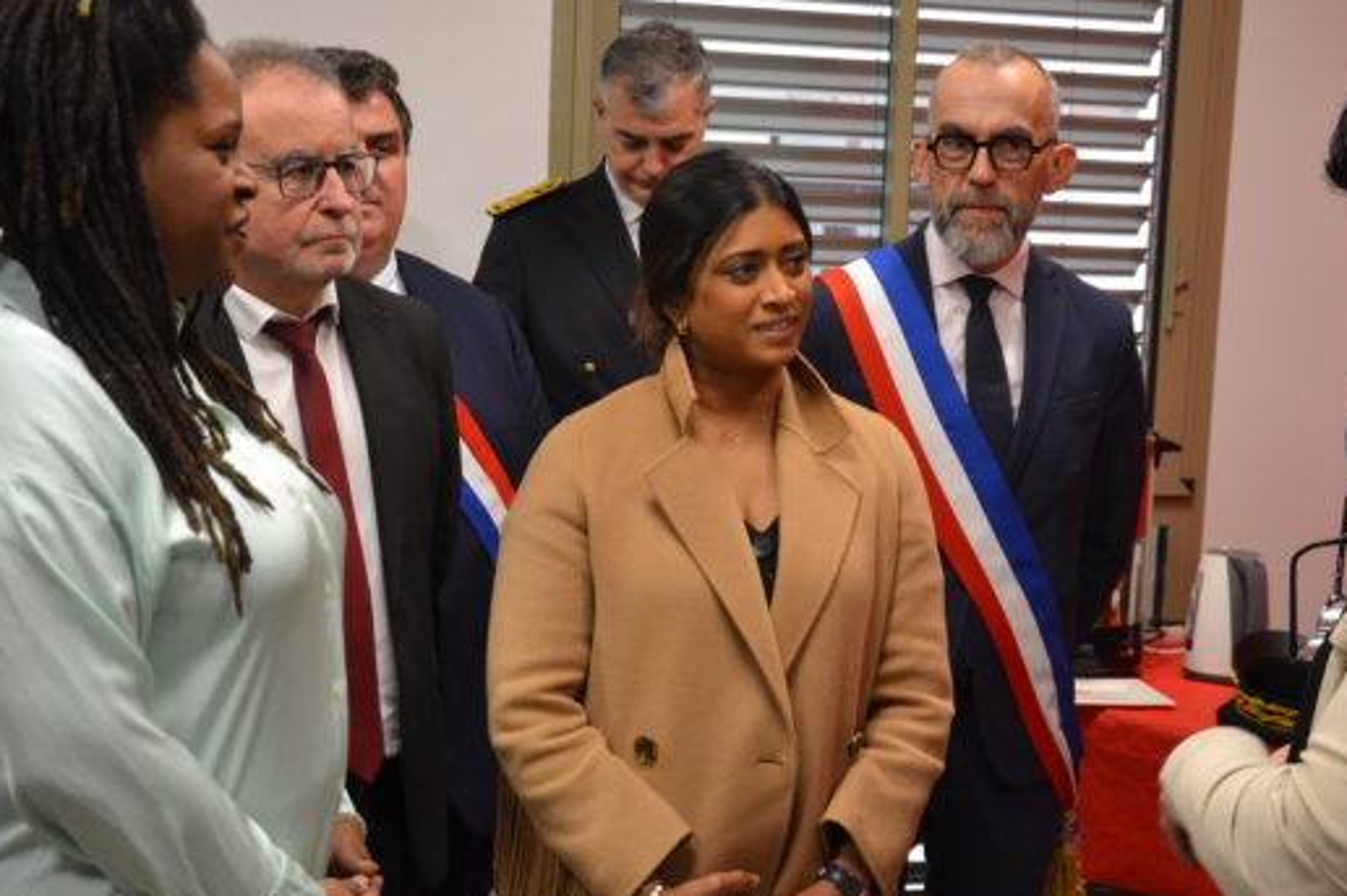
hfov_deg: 35.1
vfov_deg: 23.7
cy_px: 499
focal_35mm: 57
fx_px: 2131
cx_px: 713
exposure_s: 1/60
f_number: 4
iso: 1000
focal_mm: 28
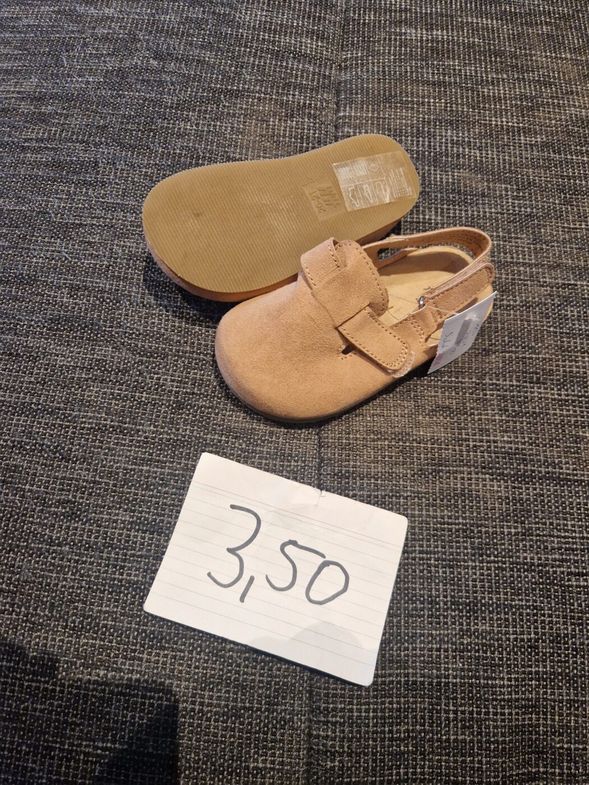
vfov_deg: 73.9
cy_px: 392
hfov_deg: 58.9
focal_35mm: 23
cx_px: 294
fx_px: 522
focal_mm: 5.4
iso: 400
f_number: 1.8
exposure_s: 1/100
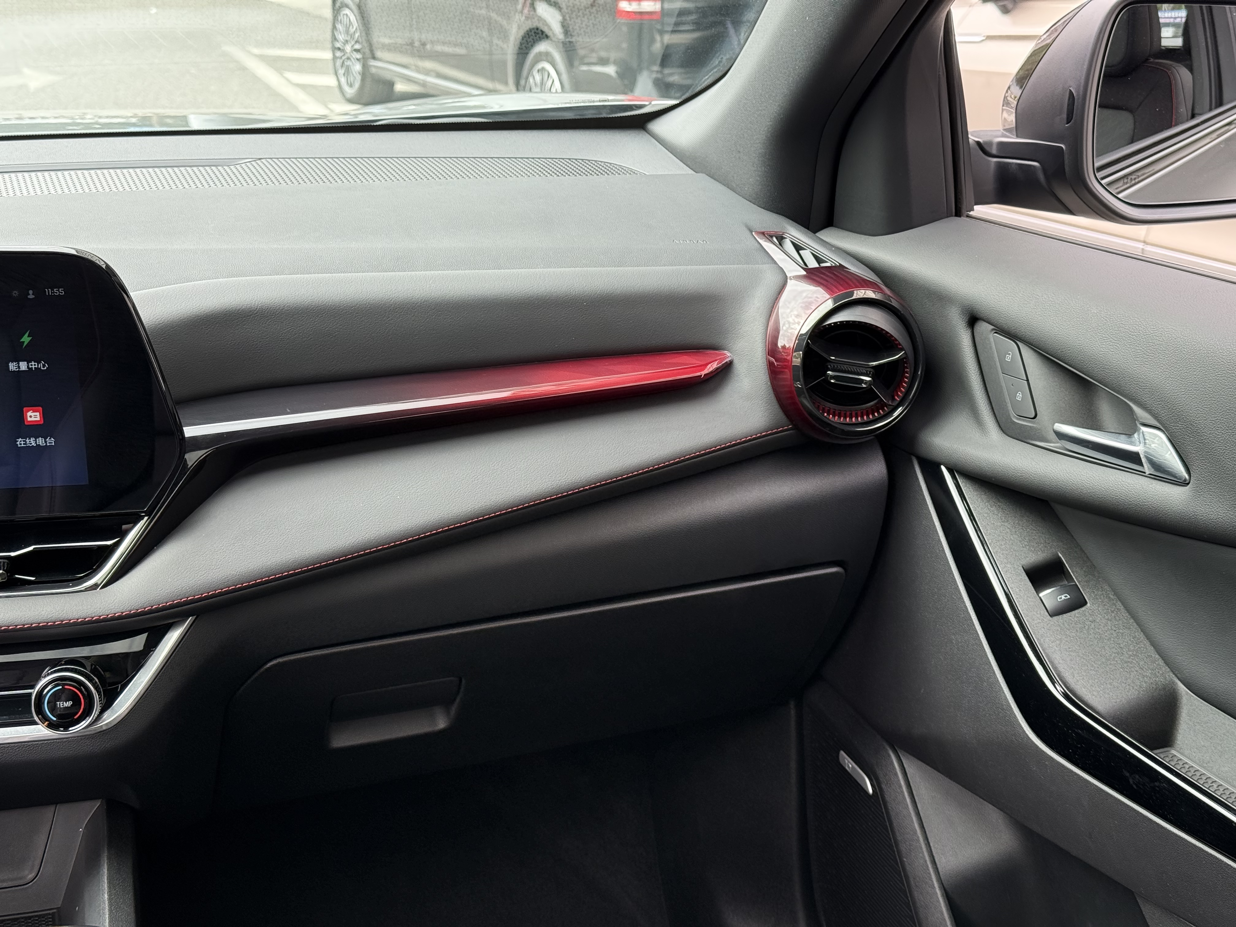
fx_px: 1714
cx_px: 618
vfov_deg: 30.3
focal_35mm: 48
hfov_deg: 39.7
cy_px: 464
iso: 100
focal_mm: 6.76
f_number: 1.78
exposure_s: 1/243
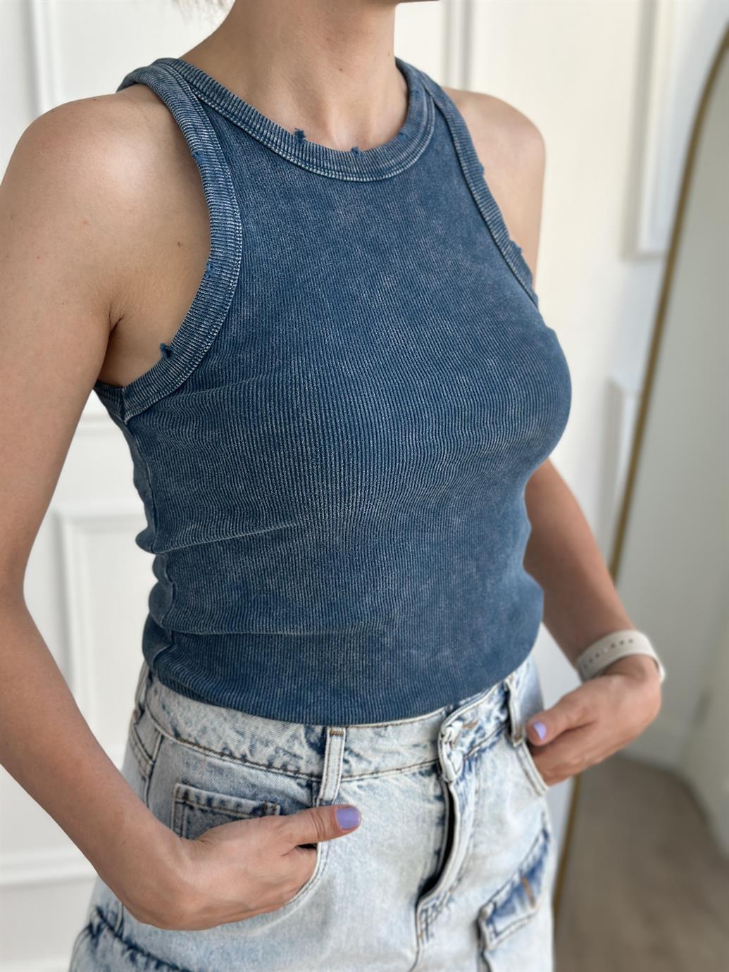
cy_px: 486
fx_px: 1348
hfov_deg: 30.3
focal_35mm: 48
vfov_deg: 39.7
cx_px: 364
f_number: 1.78
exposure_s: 1/395
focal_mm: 6.86
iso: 80
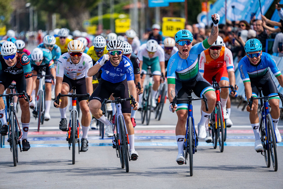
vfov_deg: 3.4
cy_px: 94
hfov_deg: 5.2
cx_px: 142
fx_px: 3144
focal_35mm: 400
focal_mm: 400
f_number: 5.6
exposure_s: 1/1600
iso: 250
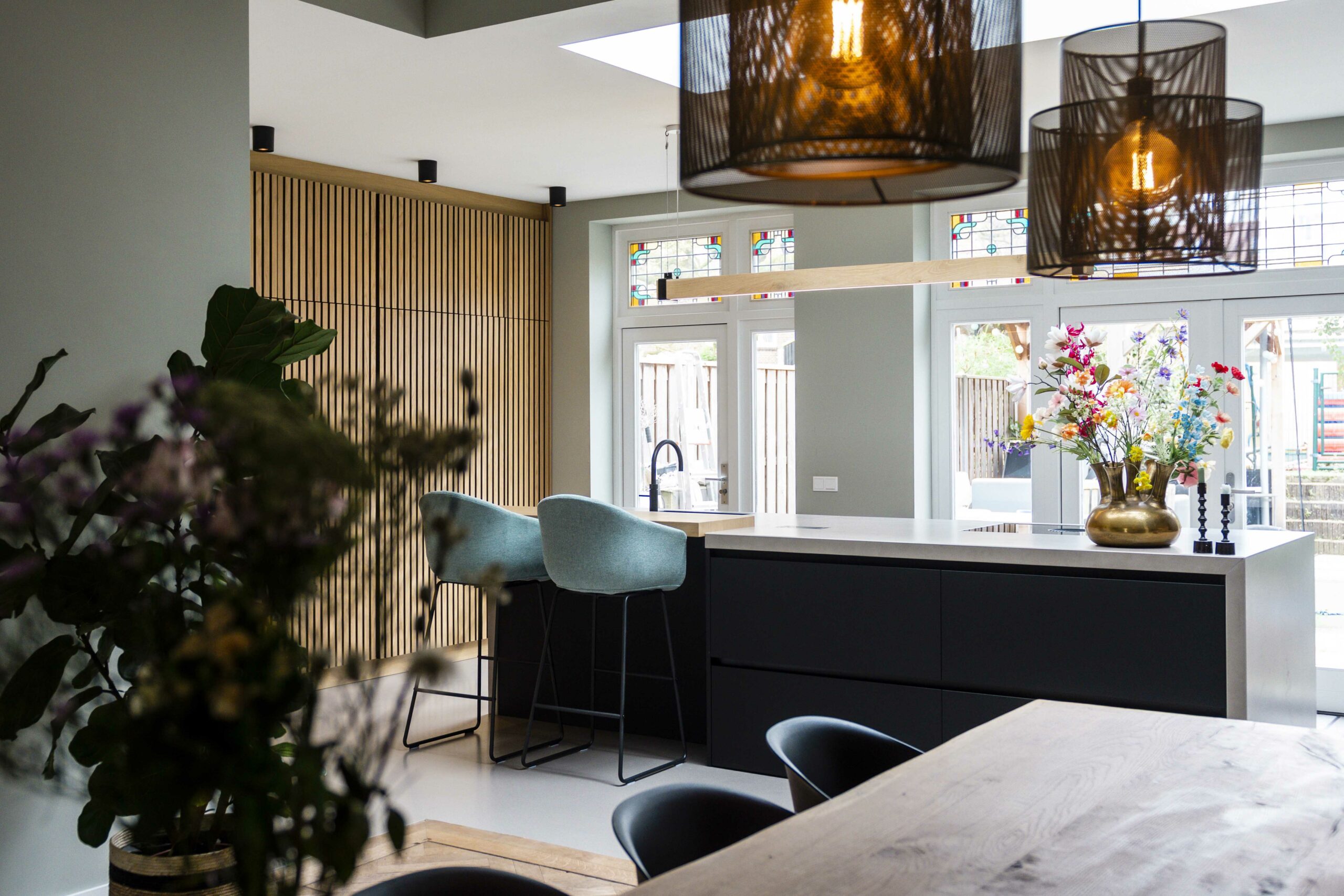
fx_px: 1344
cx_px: 672
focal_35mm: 36
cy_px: 448
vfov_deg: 36.9
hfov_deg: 53.1
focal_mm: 24
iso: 450
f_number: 3.2
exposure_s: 1/100
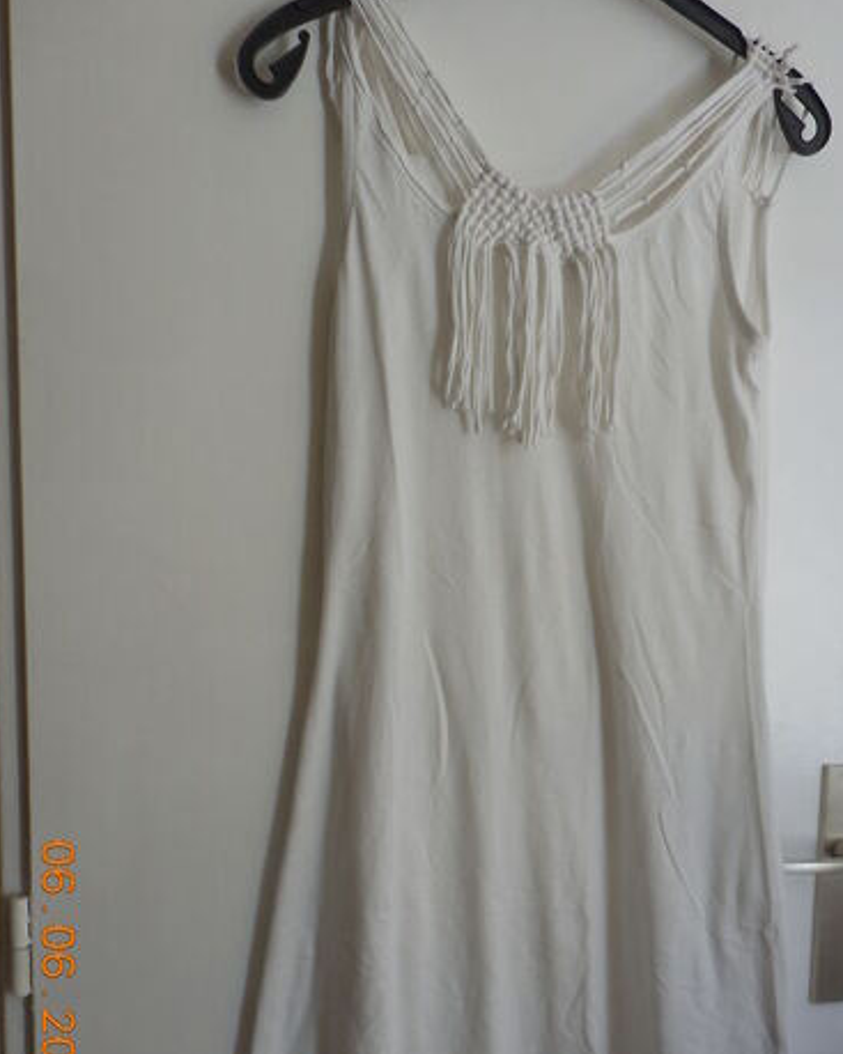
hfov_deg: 43.1
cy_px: 611
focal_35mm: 34
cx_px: 503
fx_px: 1061
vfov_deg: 52.6
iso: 125
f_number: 3.7
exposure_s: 1/40
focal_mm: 4.5
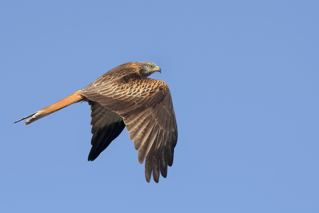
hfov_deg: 2.7
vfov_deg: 1.8
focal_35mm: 750
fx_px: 6645
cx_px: 160
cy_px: 106
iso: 1250
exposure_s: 1/2500
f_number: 8
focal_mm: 500
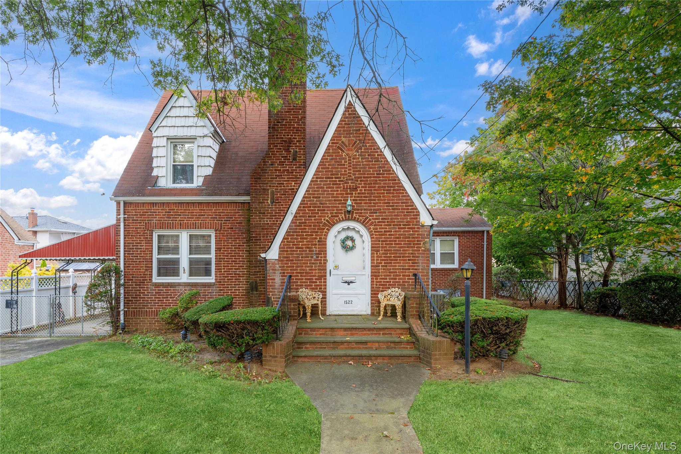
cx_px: 340
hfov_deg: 89.4
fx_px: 344
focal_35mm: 18
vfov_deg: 66.8
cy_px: 227
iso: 100
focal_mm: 18.2
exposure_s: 1/20
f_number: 11
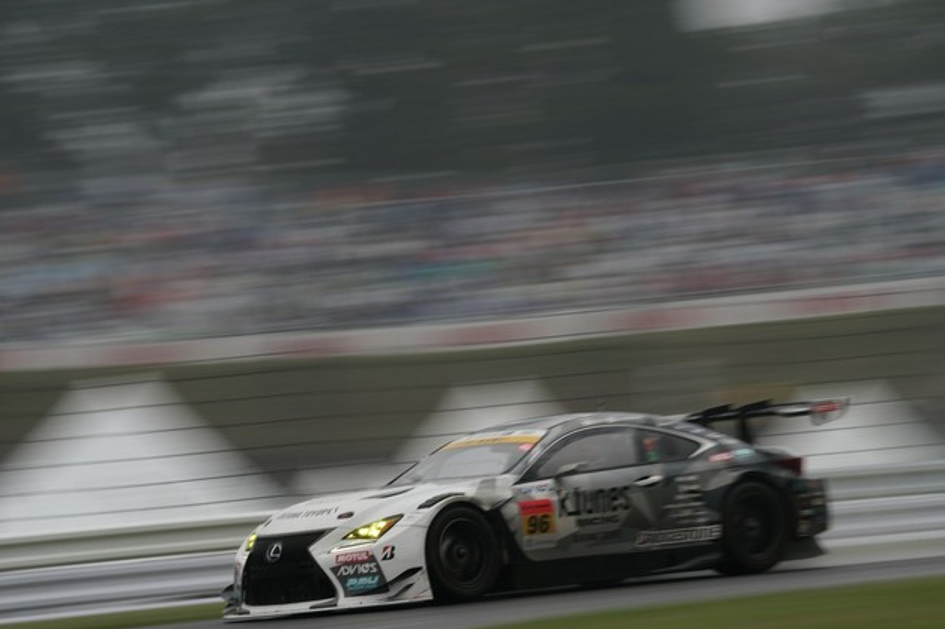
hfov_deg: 9.0
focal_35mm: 229
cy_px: 342
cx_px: 488
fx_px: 6009
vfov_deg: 6.0
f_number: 10
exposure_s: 1/40
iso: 200
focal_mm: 200
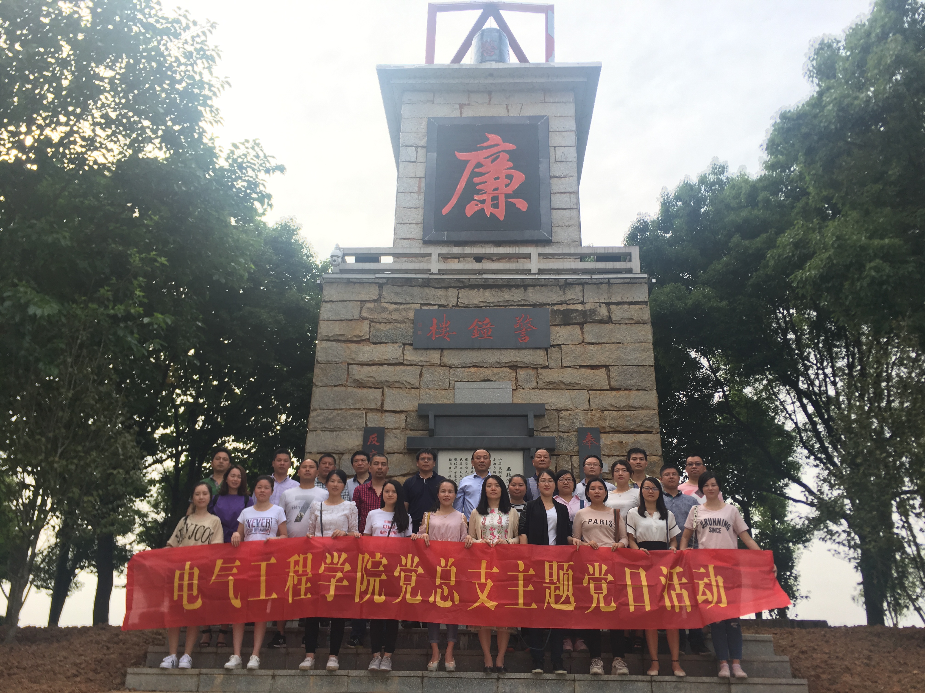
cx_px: 462
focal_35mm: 29
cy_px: 346
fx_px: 775
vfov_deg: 48.2
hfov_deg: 61.7
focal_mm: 4.15
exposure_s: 1/447
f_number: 2.2
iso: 25
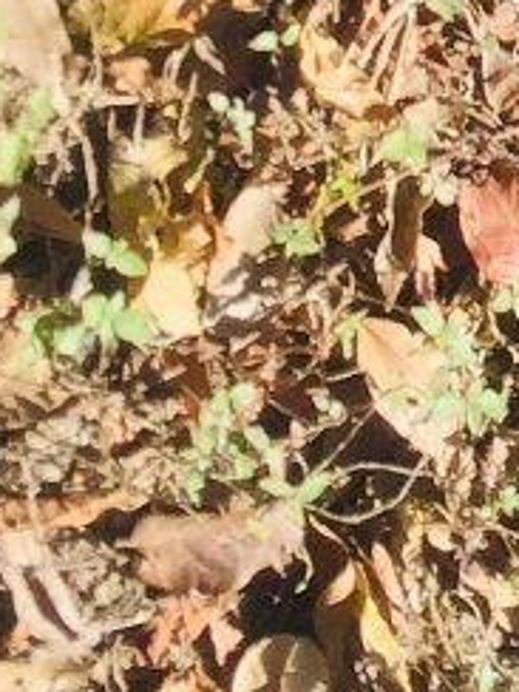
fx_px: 3798
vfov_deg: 9.4
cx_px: 1234
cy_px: -888
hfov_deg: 7.3
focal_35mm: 190
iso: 32
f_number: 2.2
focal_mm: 4.15
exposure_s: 1/791
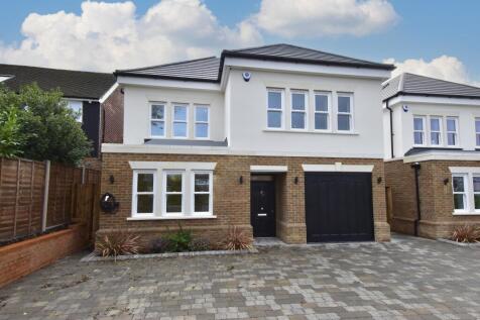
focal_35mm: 17
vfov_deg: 69.6
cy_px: 160
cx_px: 240
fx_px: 230
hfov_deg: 92.5
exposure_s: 1/200
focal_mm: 11.5
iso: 640
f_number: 8
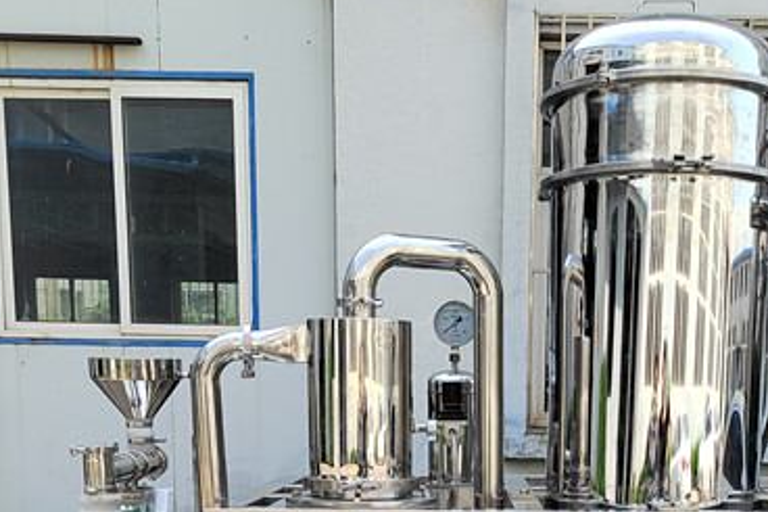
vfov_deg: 24.2
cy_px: 573
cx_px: 532
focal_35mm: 52
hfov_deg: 37.6
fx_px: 1109
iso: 513
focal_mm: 5.52
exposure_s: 1/1385
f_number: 1.9
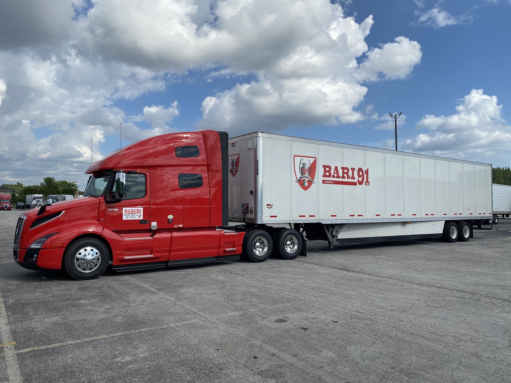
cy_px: 192
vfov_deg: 53.1
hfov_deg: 67.3
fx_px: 384
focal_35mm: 26
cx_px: 256
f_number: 1.8
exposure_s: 1/4274
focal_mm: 4.25
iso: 32
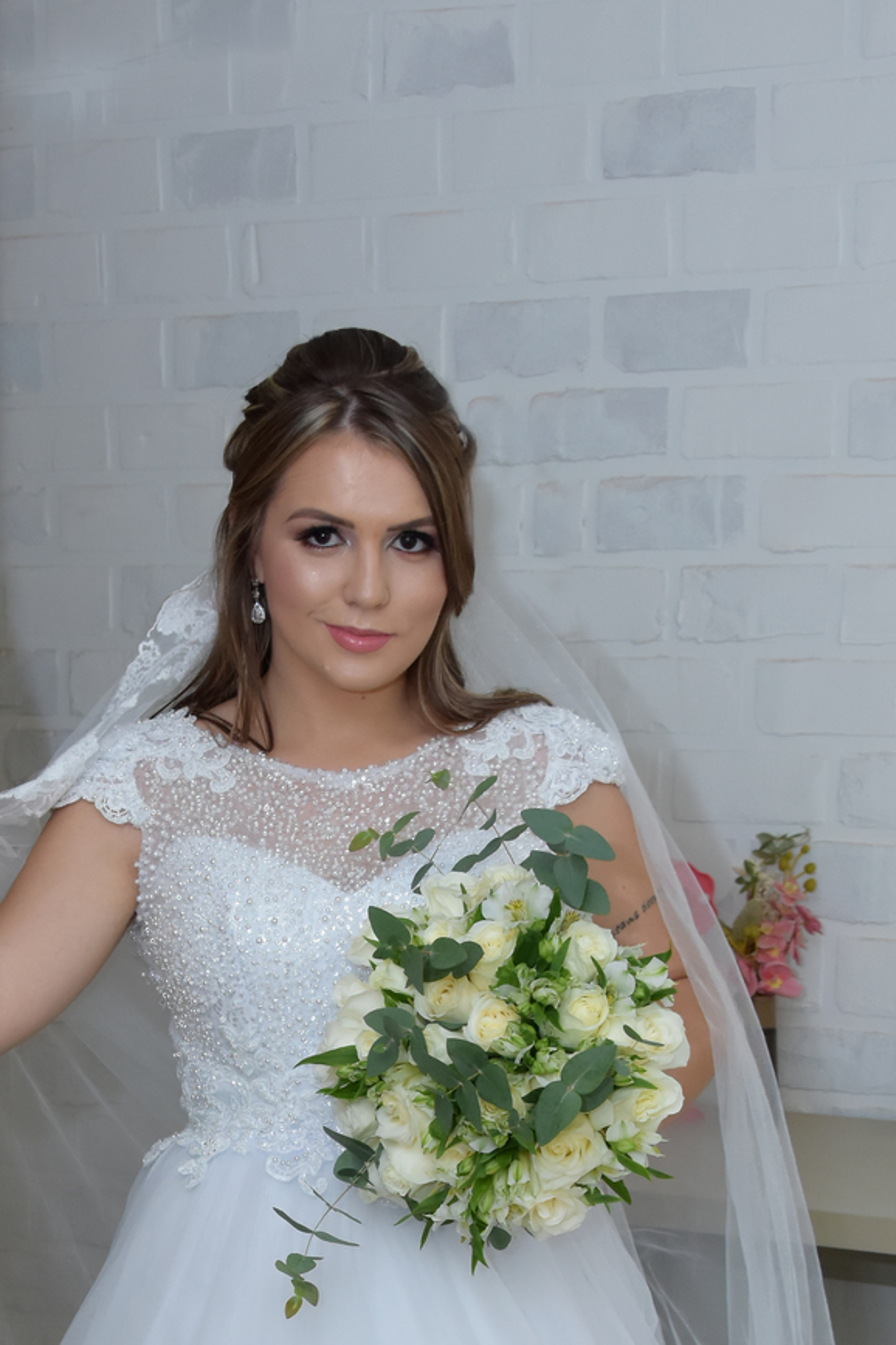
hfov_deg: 16.8
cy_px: 1343
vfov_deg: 24.0
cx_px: 302
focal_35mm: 81
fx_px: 3024
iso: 1000
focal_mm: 26
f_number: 6.3
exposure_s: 1/100
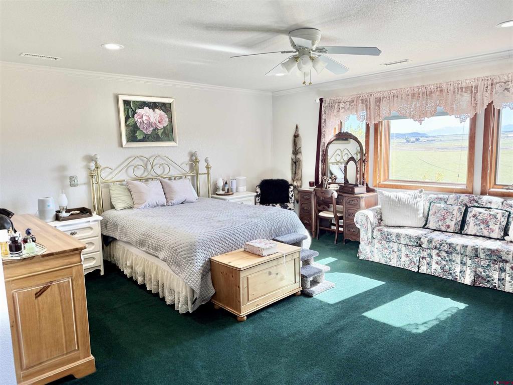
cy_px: 192
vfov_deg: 56.8
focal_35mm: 24
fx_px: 356
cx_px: 256
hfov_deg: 71.6
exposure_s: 1/240
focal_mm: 6.76
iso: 125
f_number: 1.78
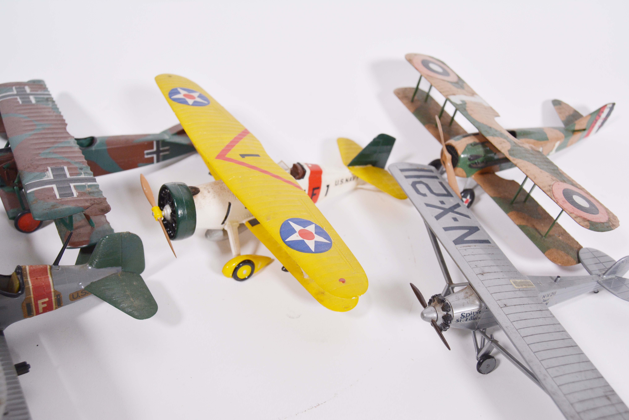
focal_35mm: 33
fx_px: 577
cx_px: 314
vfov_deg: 40.0
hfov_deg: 57.2
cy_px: 210
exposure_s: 1/100
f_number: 5
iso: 400
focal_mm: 22
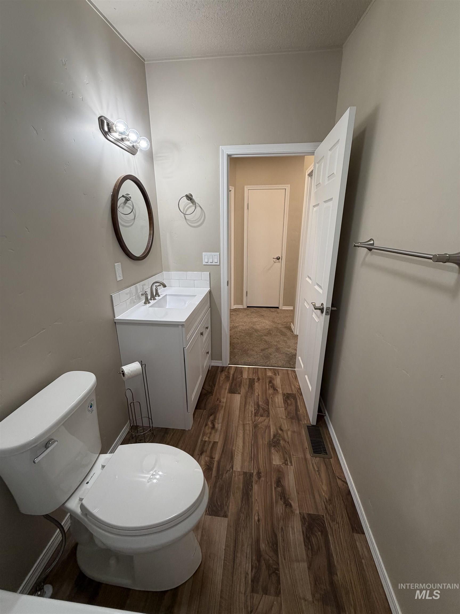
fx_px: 248
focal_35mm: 14
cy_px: 307
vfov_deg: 102.1
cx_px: 230
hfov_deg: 85.7
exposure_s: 1/60
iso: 160
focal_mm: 2.22
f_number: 2.2
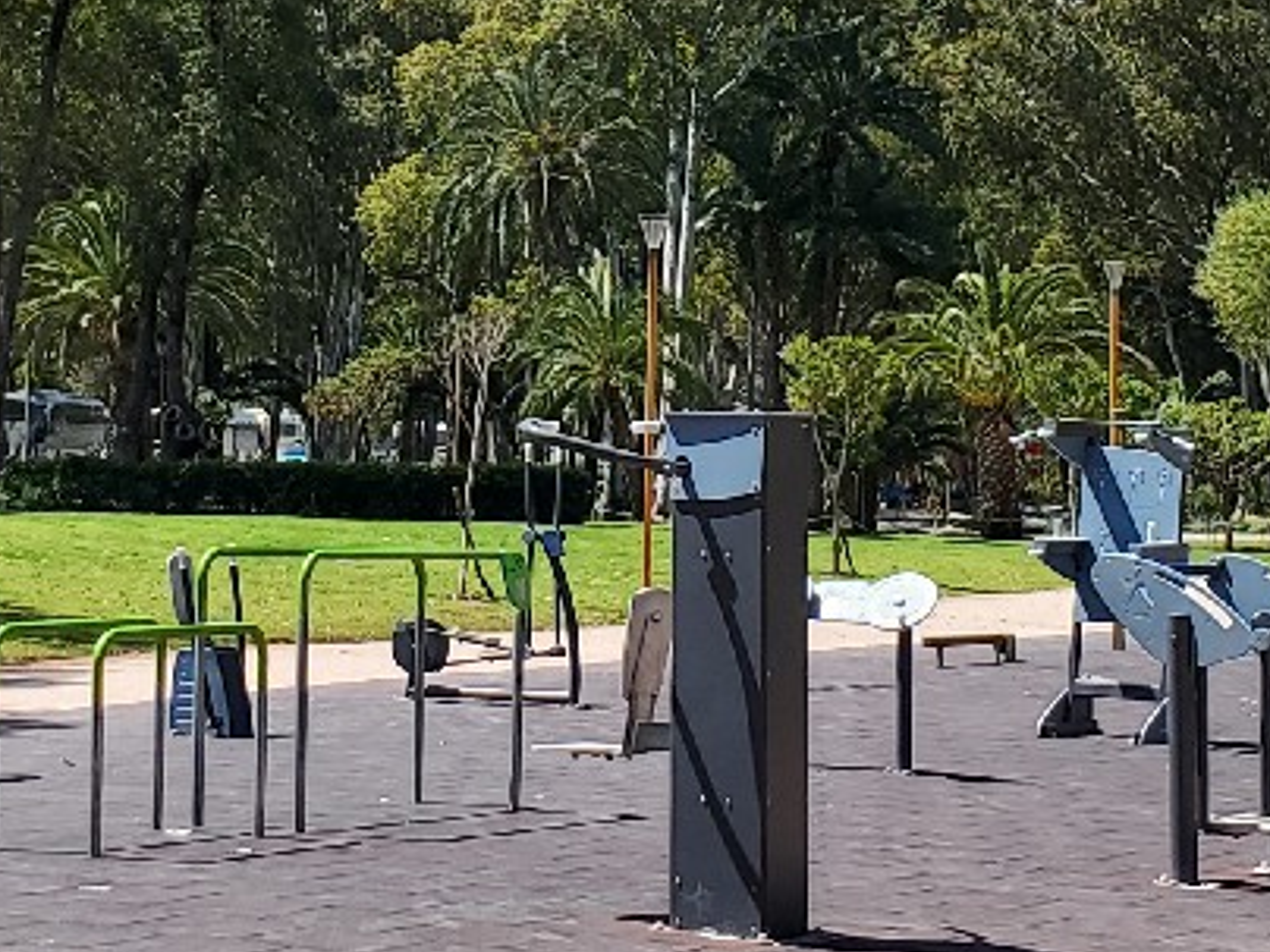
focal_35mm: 103
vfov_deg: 14.3
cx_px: 355
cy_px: 148
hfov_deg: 19.0
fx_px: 3779
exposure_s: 1/1215
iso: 50
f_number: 2.4
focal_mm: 4.3
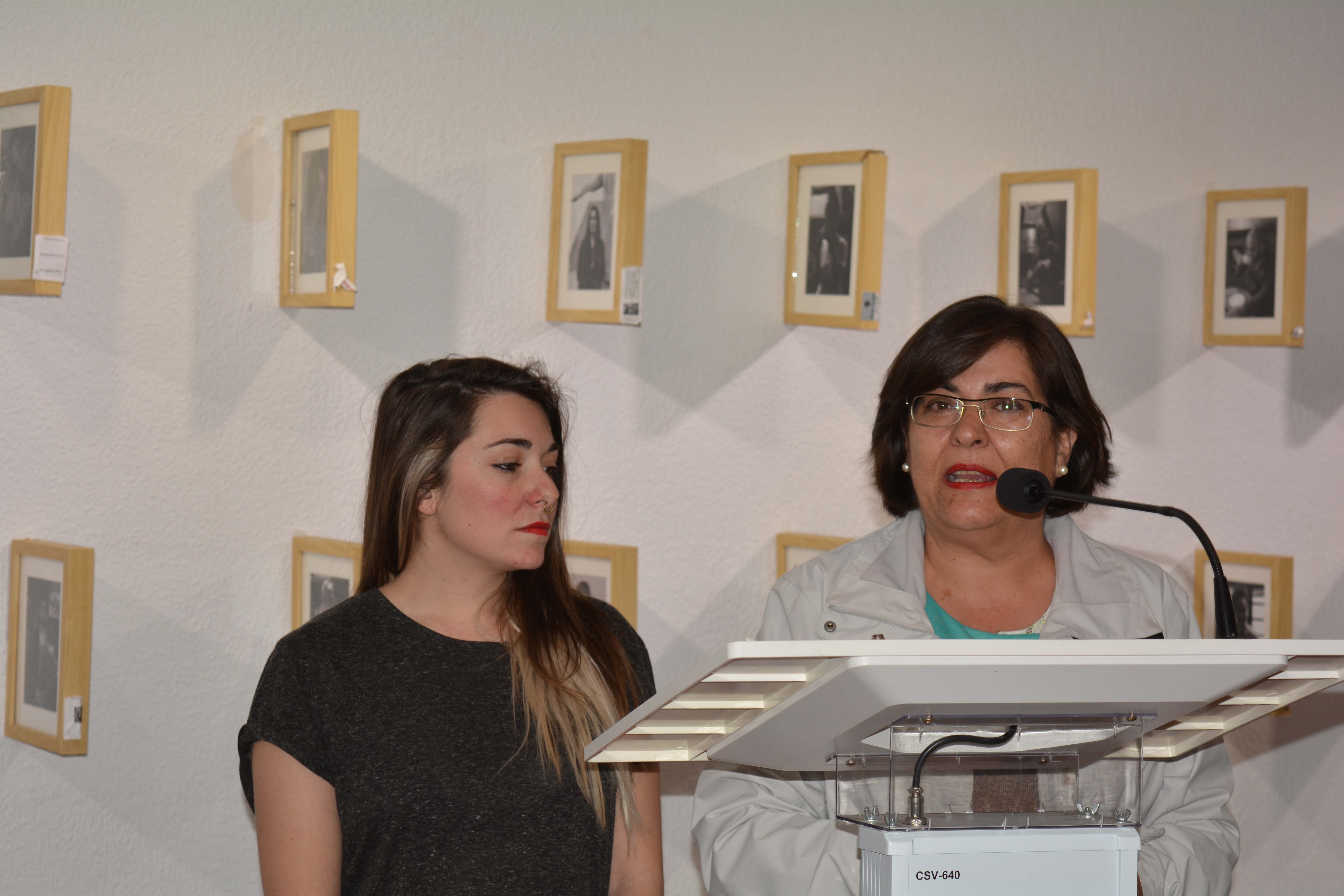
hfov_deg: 24.6
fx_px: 3080
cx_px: 672
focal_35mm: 82
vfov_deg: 16.6
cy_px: 448
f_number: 5.6
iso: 100
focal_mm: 55
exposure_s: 1/60
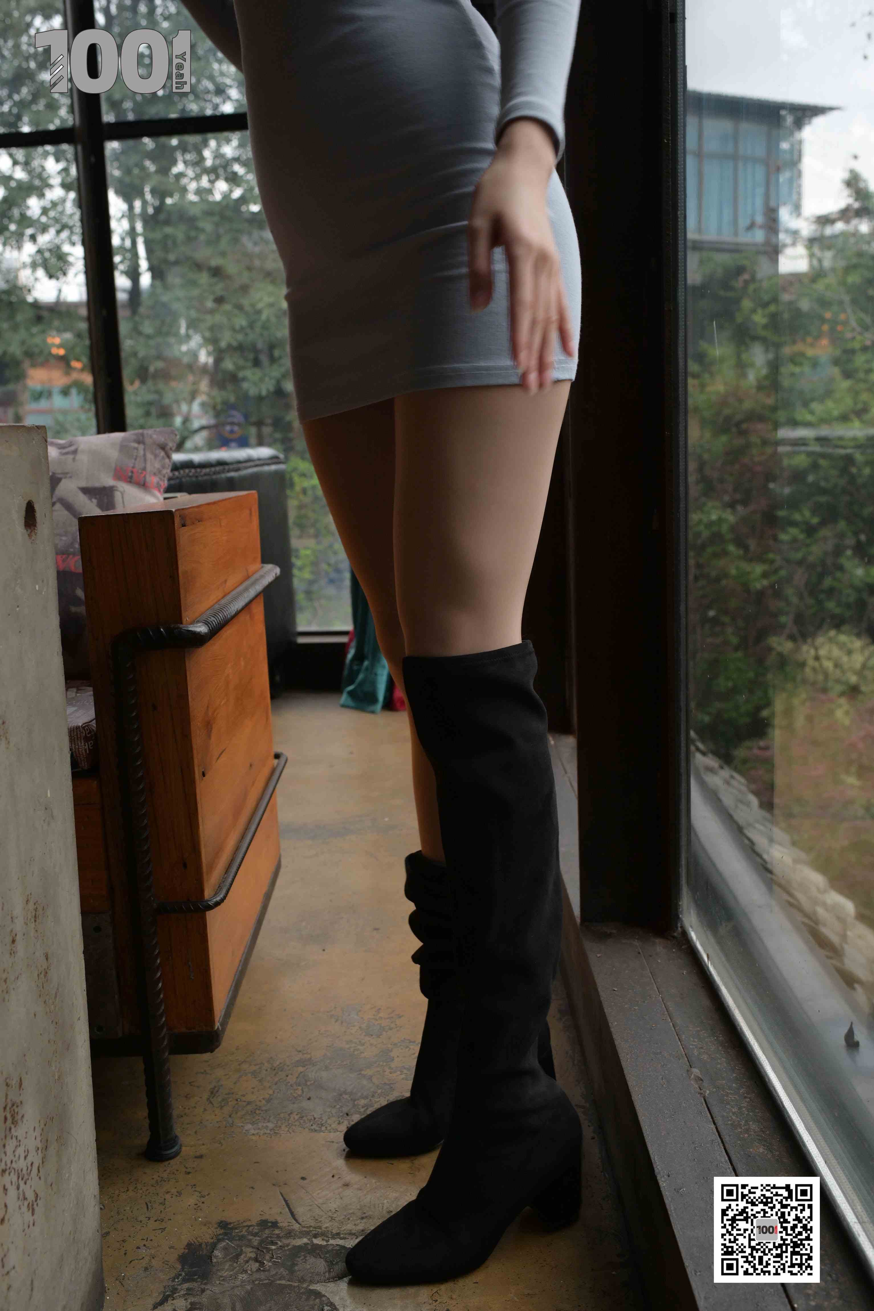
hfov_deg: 37.9
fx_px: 1274
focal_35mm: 35
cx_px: 437
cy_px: 656
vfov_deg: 54.4
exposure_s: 1/200
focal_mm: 35
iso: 800
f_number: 6.3
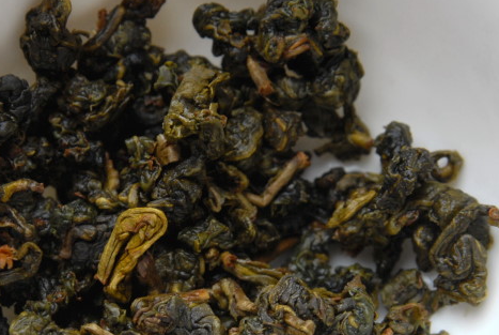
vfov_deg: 6.7
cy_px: 231
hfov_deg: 10.0
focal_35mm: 205
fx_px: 2845
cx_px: 188
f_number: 10
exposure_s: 1/80
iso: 400
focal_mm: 75
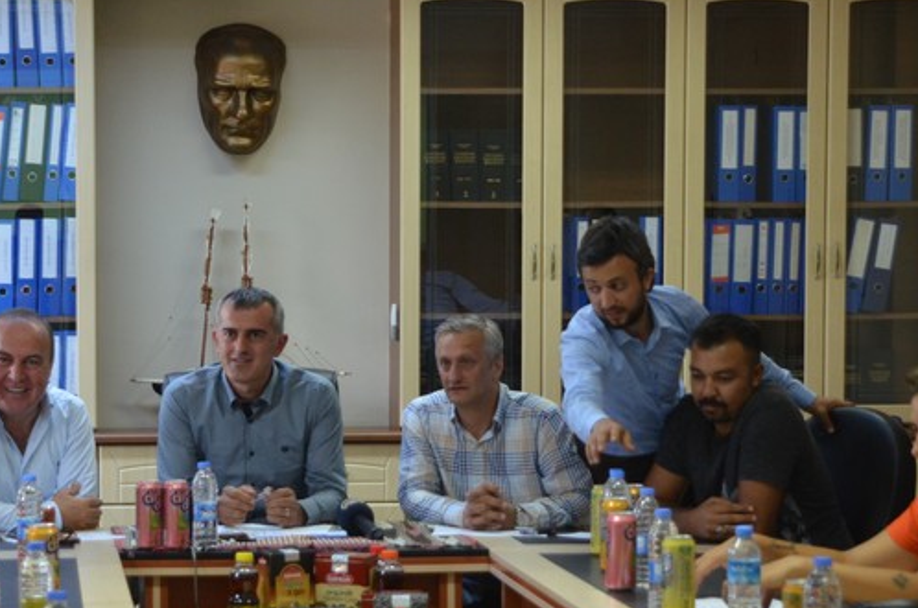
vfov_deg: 11.3
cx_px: 328
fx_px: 3080
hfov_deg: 16.9
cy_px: 359
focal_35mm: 121
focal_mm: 60
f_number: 5
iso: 1600
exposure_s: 1/100
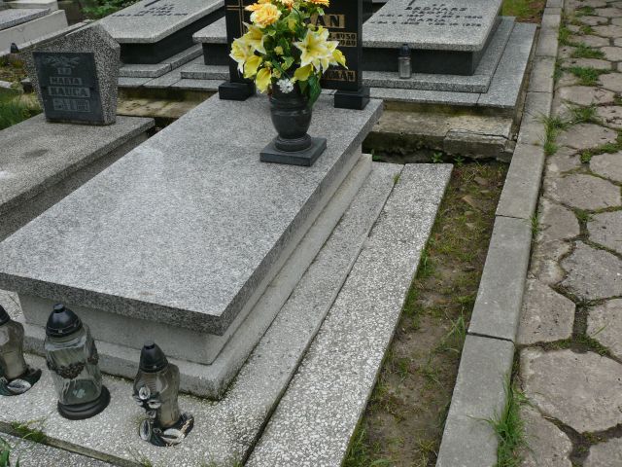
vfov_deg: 40.7
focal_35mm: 35
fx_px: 629
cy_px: 234
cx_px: 311
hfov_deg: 52.6
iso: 100
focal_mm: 7.4
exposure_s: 1/125
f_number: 4
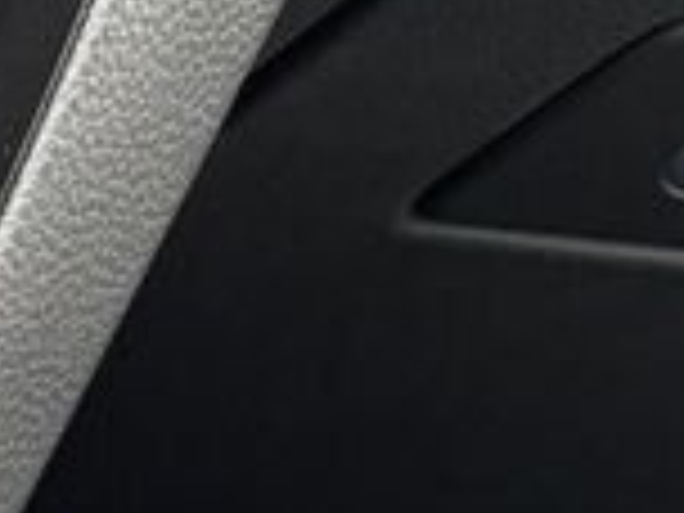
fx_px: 3458
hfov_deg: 9.1
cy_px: 1692
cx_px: -1364
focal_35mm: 175
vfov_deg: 7.2
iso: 125
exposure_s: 1/146
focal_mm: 5.96
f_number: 1.6
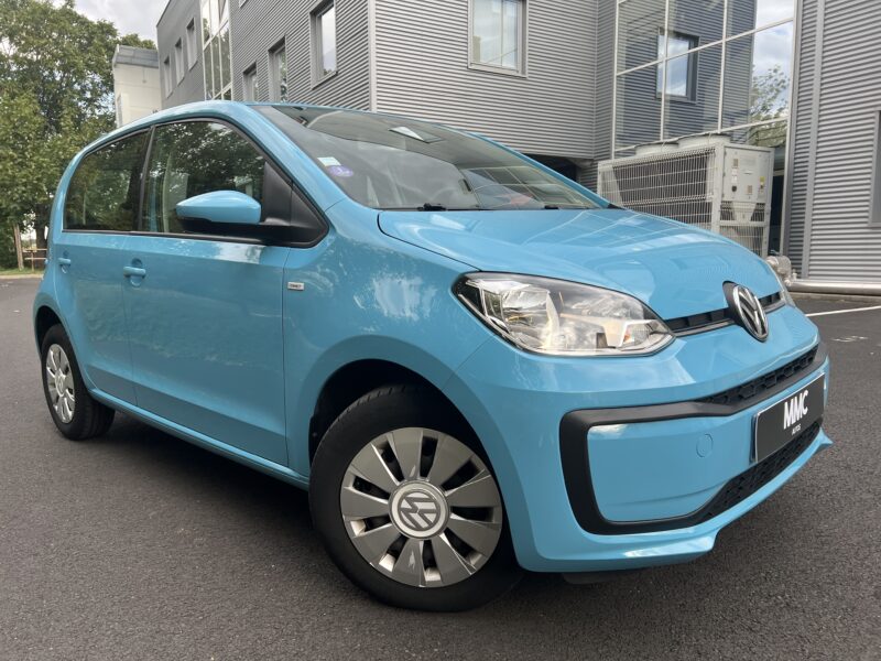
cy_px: 330
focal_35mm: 26
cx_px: 440
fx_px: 662
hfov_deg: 67.3
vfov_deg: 53.1
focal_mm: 5.7
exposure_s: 1/611
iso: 50
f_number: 1.5
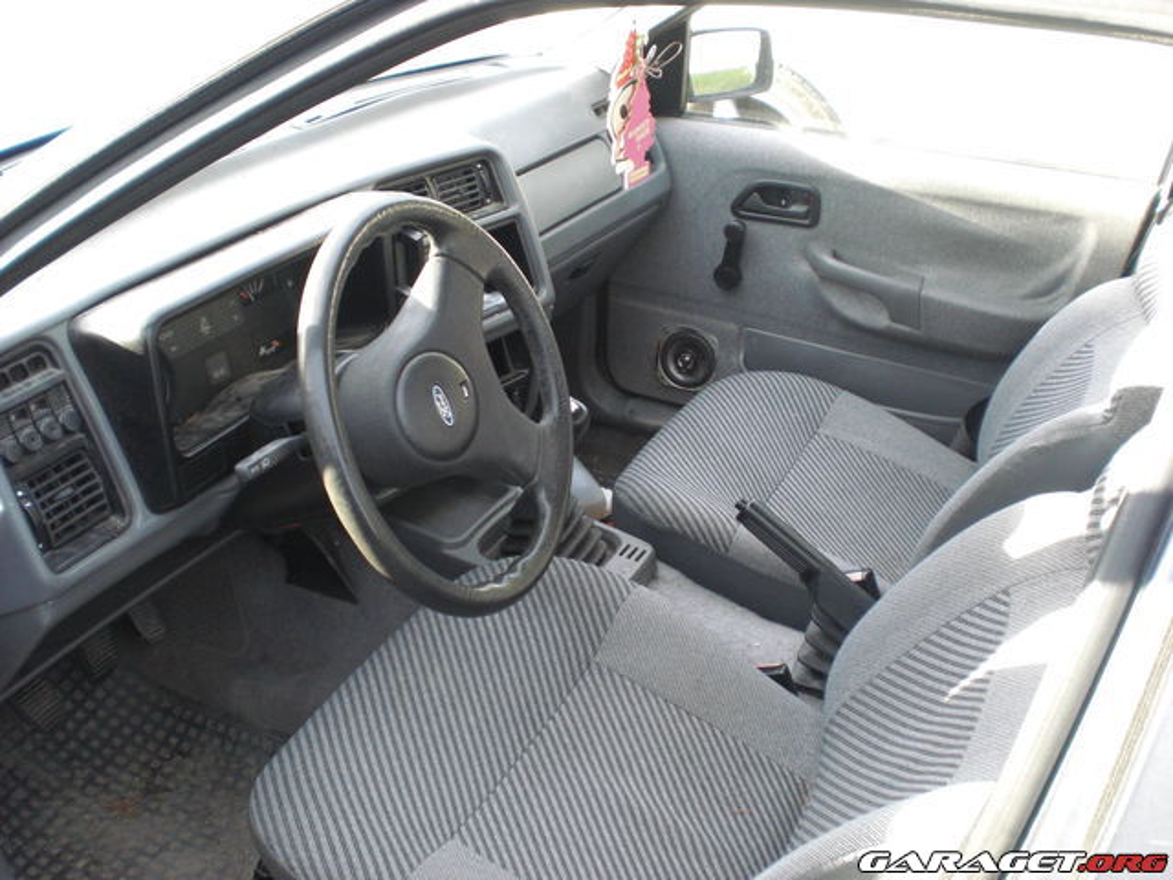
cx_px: 586
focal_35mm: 38
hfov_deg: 49.0
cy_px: 440
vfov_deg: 37.7
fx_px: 1288
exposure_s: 1/80
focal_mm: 6.3
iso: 200
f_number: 3.1
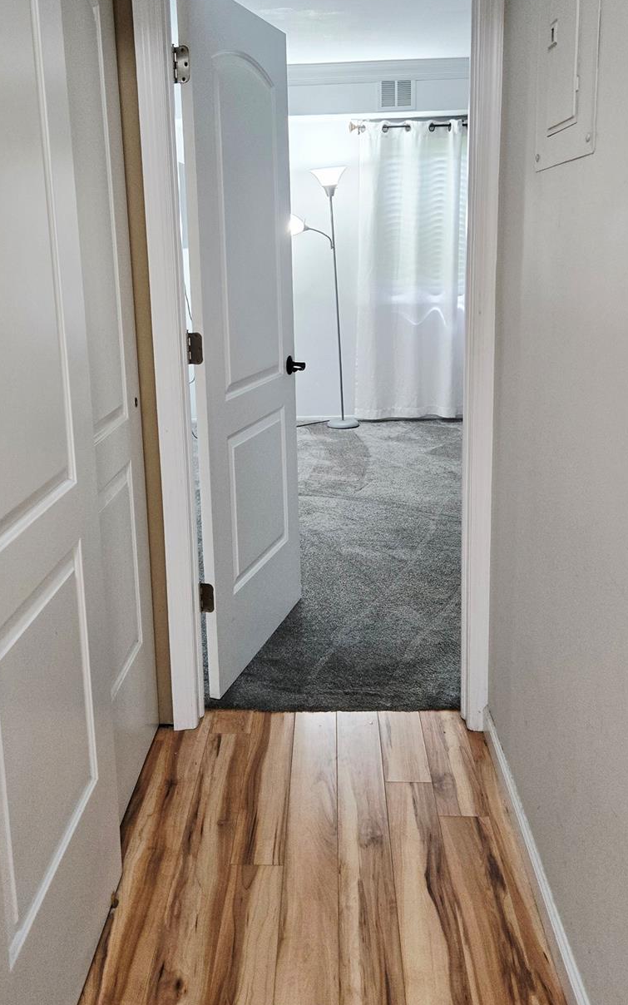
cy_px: 400
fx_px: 849
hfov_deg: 40.6
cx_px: 298
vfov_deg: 60.7
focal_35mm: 31
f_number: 1.8
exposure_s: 1/120
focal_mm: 5.4
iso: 250
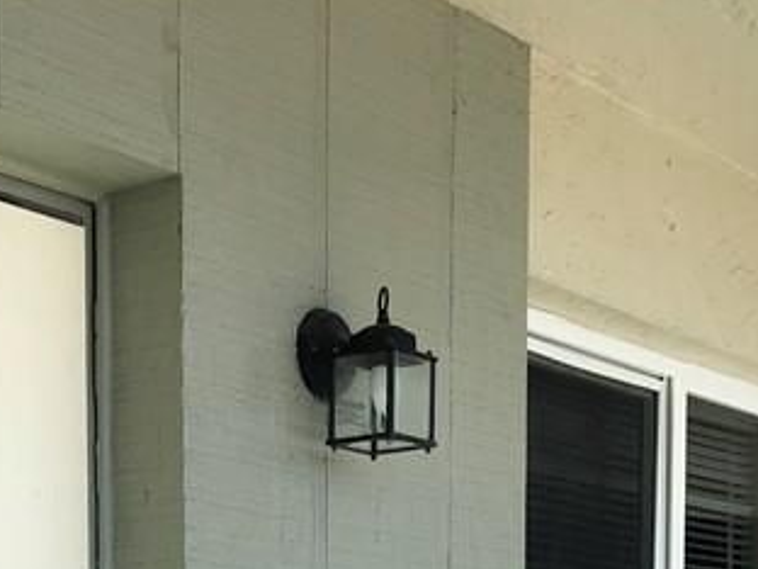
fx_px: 2015
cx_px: 236
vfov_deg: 14.7
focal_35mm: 92
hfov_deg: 21.2
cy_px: 912
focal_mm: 3.99
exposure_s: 1/899
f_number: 1.8
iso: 20
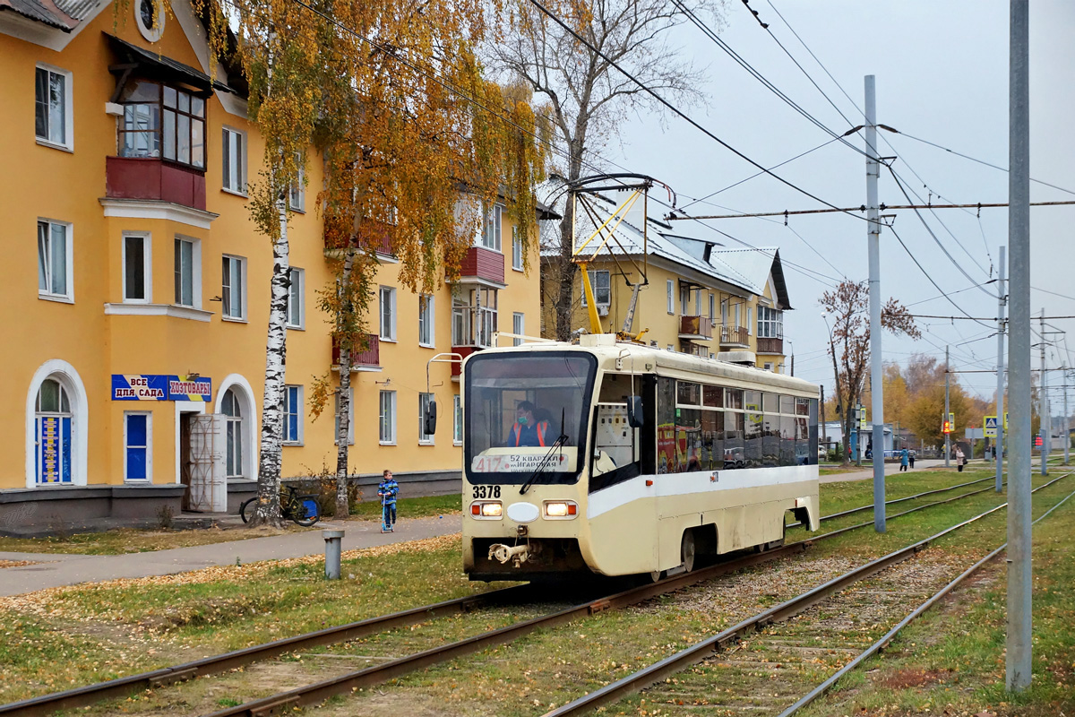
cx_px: 538
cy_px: 358
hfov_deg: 37.9
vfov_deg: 25.8
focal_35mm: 52
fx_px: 1568
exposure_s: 1/320
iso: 800
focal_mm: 35
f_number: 4.5
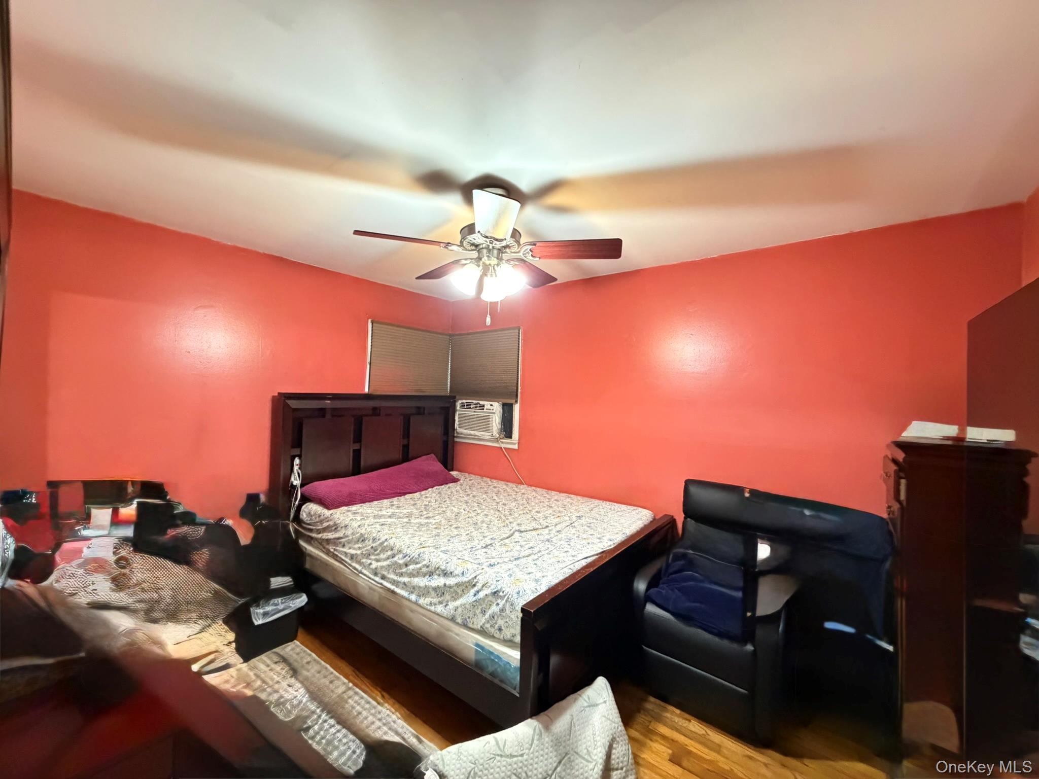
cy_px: 390
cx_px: 520
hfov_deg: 102.1
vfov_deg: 85.7
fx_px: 420
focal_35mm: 14
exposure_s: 1/40
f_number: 2.2
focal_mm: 2.22
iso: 1250
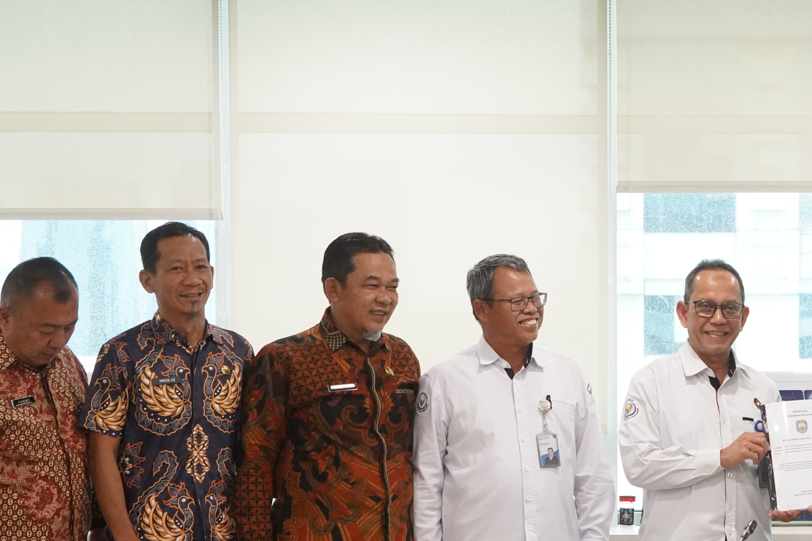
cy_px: 509
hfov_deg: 16.8
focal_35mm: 120
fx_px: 2707
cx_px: 723
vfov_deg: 11.3
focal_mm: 53
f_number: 6.3
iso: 6400
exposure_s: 1/160
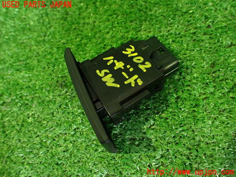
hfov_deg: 60.0
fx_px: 205
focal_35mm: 30
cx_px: 118
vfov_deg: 46.8
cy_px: 88
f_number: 2.3
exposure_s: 1/30
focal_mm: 5.4
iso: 1000
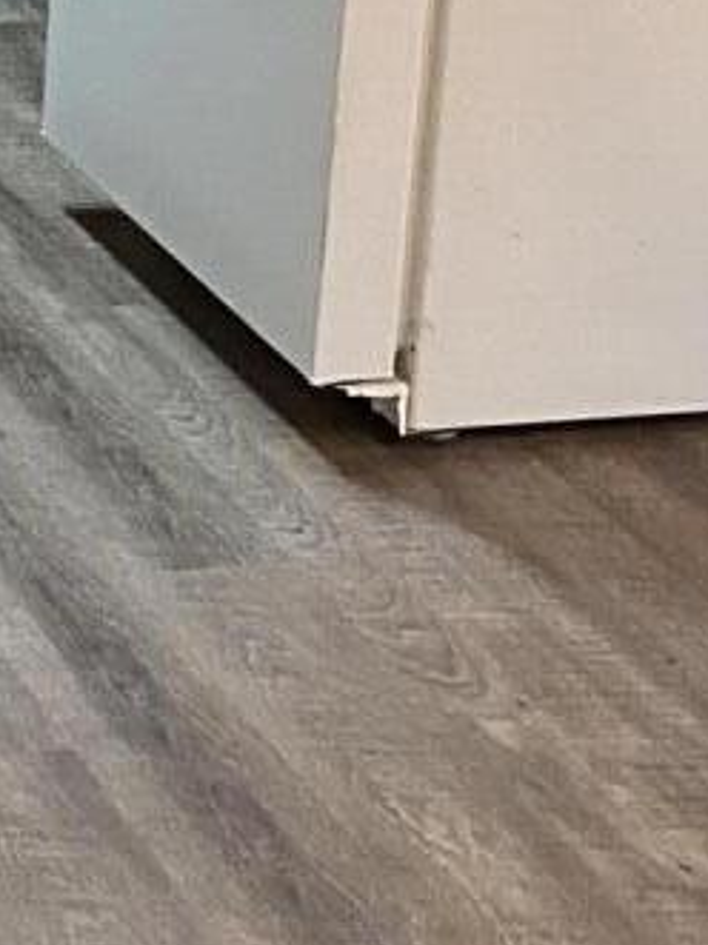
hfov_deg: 9.0
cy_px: 191
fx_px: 4284
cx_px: -605
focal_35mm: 157
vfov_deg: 12.5
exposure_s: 1/60
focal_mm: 4.25
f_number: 1.8
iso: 250
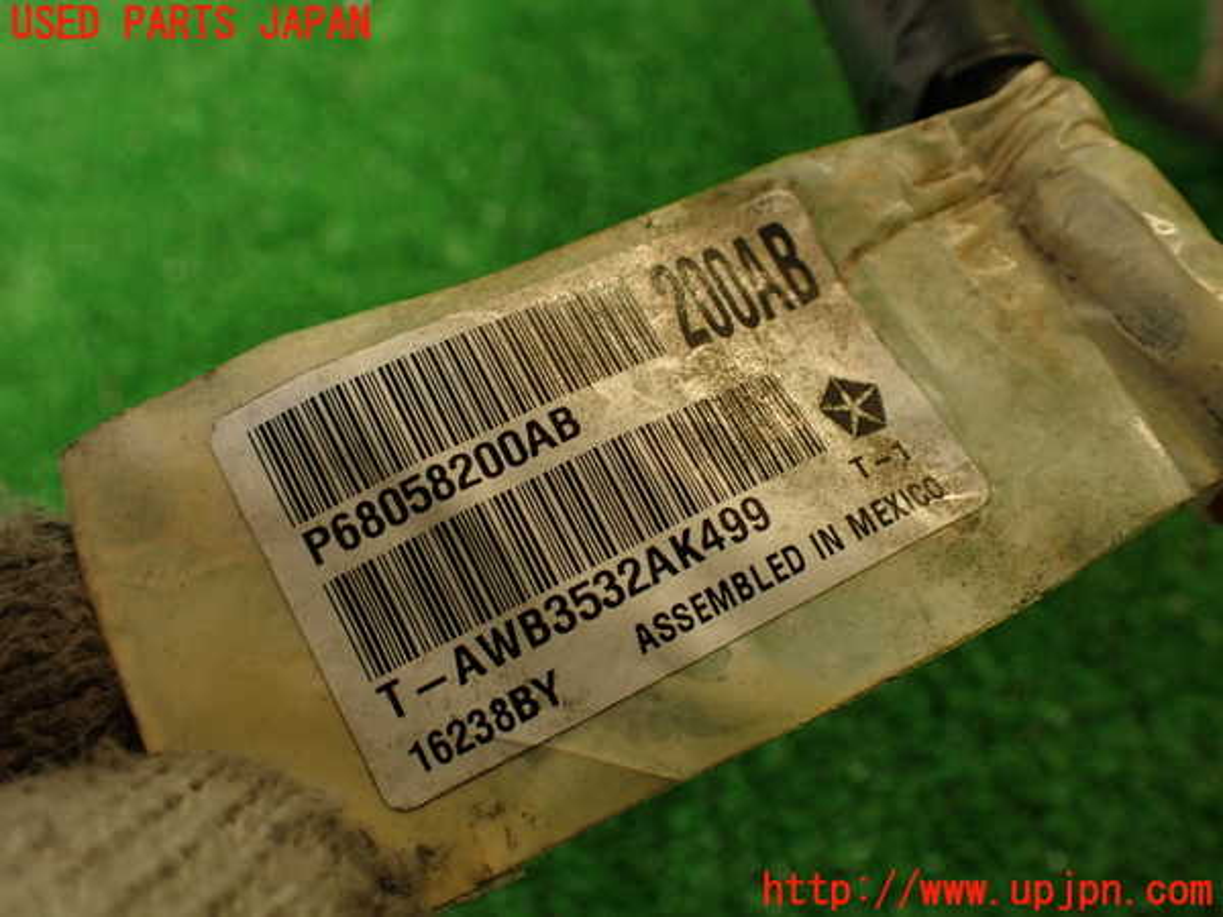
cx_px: 612
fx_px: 1131
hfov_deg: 56.8
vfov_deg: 44.2
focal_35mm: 32
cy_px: 458
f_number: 2.4
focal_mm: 5.79
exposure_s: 1/50
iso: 200
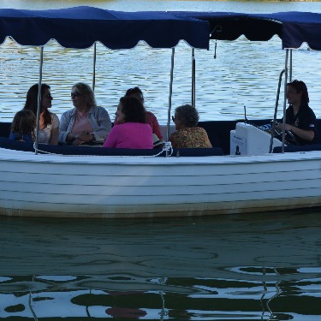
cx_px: 130
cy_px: 104
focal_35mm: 98
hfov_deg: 17.7
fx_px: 1028
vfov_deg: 17.7
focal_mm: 36
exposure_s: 1/200
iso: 200
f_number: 7.1
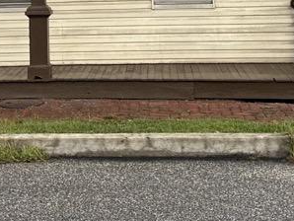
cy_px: -111
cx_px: 48
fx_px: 876
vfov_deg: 13.5
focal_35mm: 103
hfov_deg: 18.8
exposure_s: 1/762
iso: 80
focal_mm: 6.86
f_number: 1.78
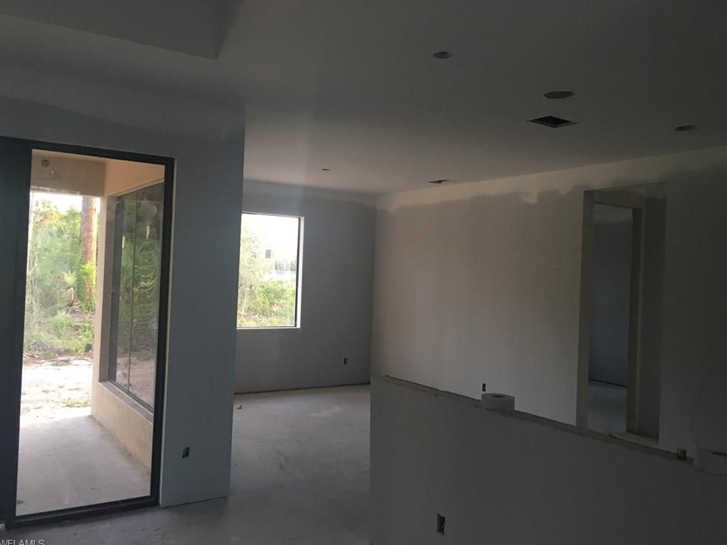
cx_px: 366
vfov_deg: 46.8
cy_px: 269
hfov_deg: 60.0
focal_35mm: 30
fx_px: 630
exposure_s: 1/15
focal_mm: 4.15
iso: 64
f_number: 2.2
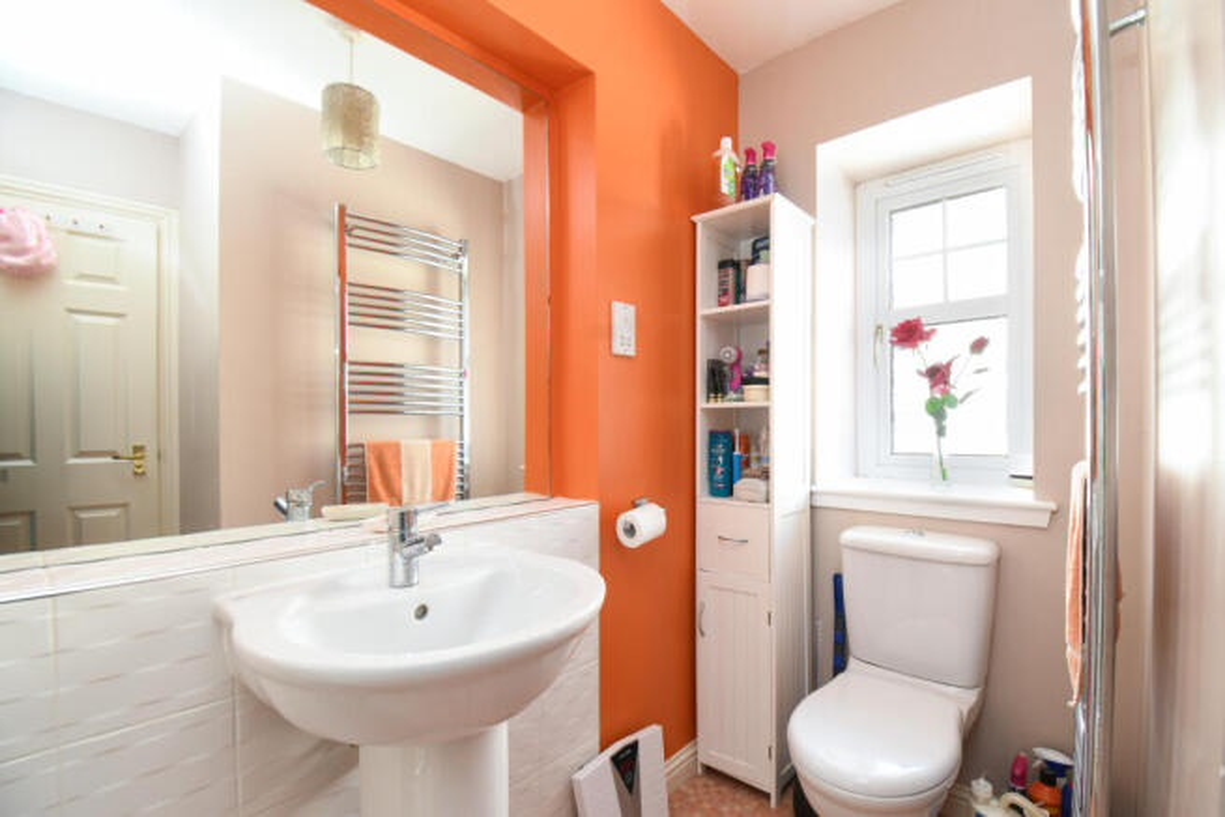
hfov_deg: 100.4
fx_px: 510
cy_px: 408
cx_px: 612
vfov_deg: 77.4
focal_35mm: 15
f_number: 8
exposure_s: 1/5
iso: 320
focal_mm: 10
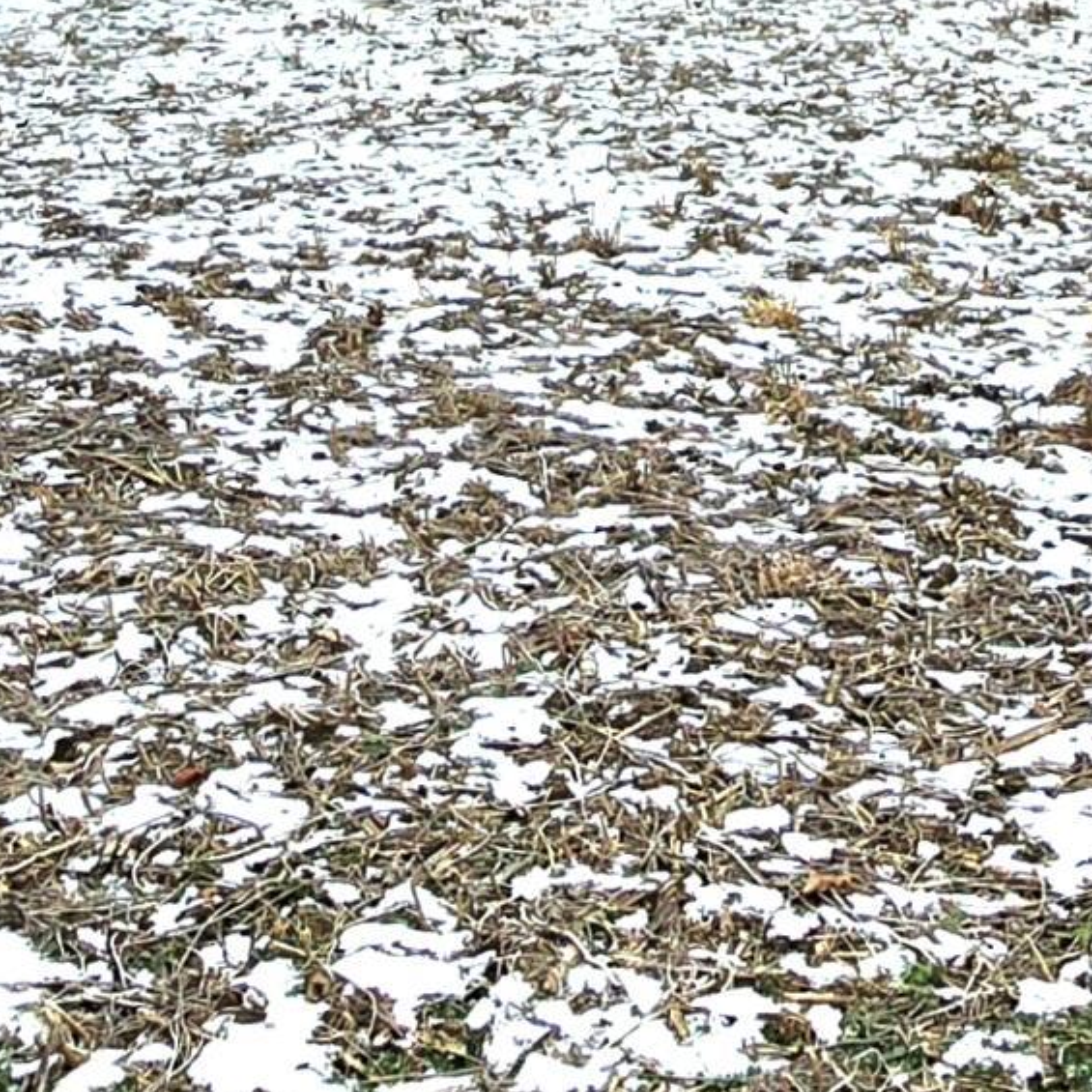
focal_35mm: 61
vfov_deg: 22.8
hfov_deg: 27.6
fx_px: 2177
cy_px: -556
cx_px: 879
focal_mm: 2.2
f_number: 2.2
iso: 50
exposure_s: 1/2500
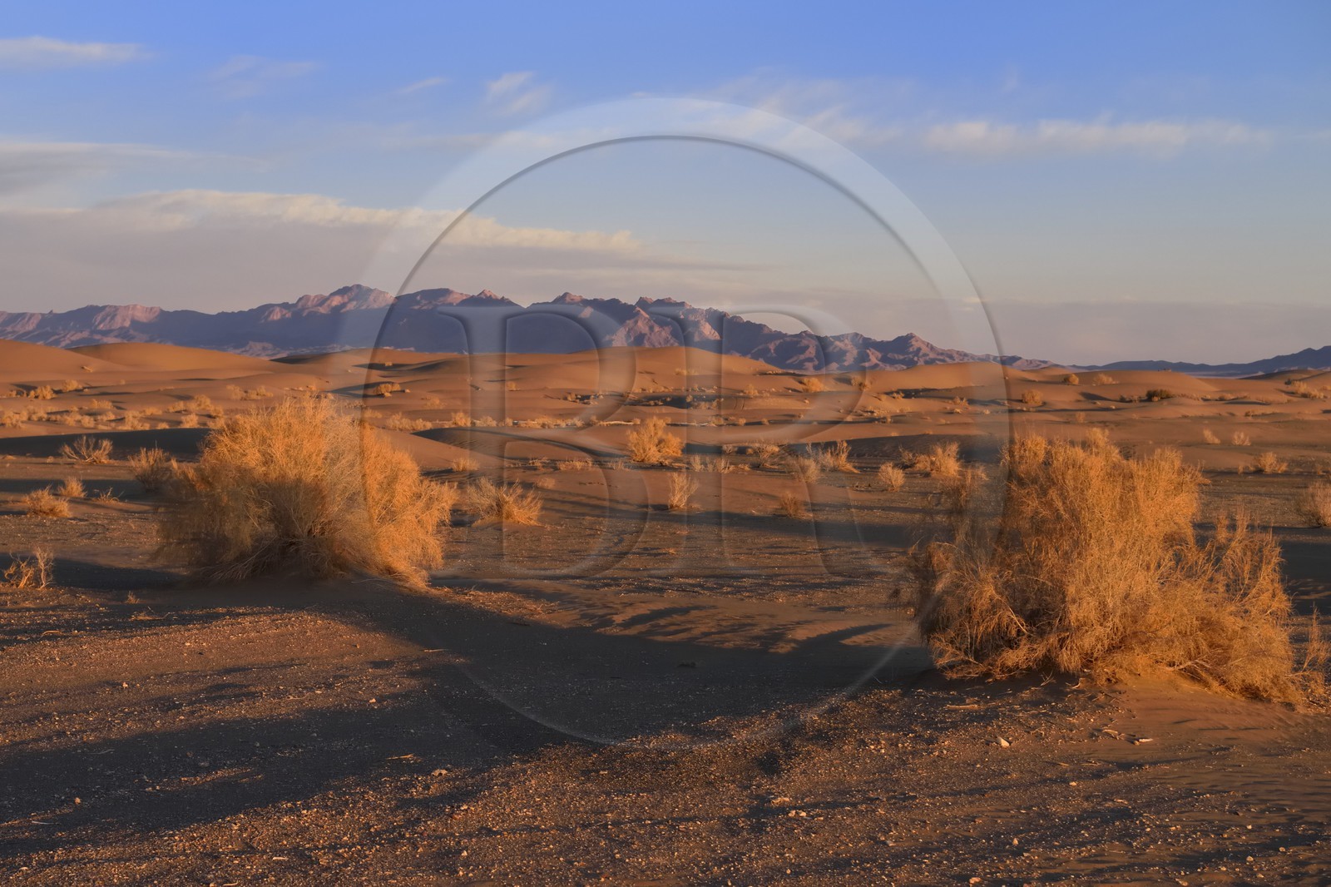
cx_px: 666
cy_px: 444
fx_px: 2587
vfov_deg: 19.4
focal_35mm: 70
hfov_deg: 28.8
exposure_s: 1/250
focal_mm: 70
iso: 400
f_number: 10
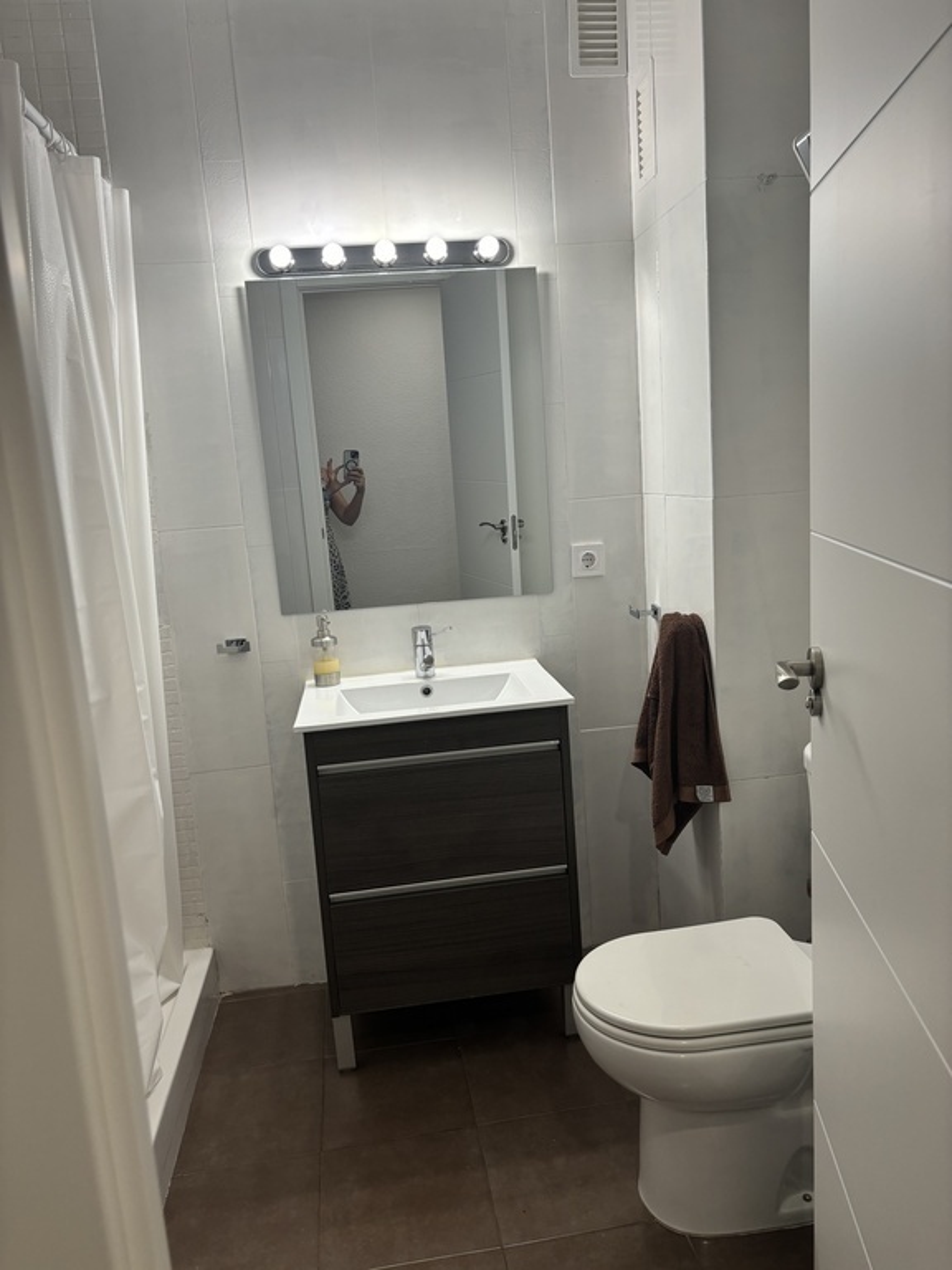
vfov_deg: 67.3
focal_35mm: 26
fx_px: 953
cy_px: 635
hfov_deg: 53.1
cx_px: 476
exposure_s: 1/100
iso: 64
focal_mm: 5.96
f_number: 1.6
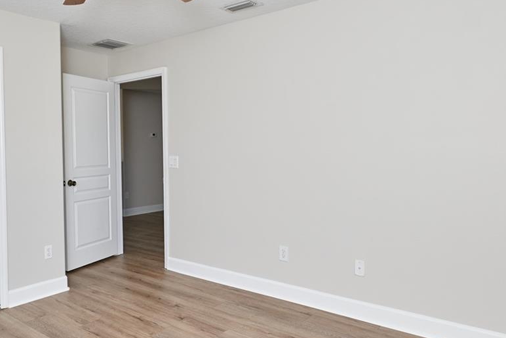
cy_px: 156
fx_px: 408
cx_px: 163
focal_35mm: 29
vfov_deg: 44.9
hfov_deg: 61.9
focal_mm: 14
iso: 400
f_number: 5
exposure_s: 1/200
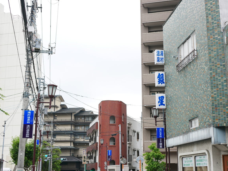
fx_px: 343
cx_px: 117
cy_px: 87
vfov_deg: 28.0
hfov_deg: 36.8
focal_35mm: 52
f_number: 3.2
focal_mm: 25
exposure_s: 1/320
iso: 200
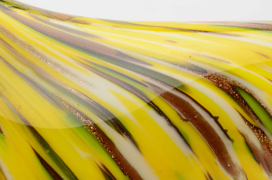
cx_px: 39
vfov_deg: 8.4
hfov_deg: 12.6
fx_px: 1229
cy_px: 163
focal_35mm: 163
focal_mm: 55
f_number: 25
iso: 100
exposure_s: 1/160
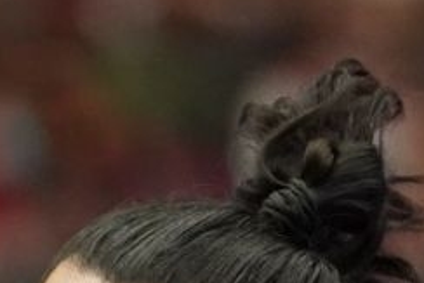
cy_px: 561
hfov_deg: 1.4
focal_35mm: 1474
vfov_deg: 0.9
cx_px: -257
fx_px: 17370
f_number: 2.8
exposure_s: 1/1000
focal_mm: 200
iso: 3200
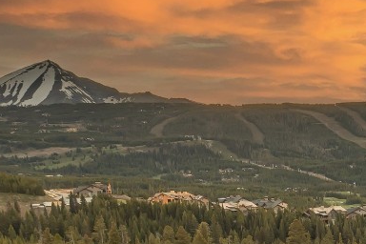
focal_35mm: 84
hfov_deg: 20.8
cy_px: 346
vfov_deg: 15.2
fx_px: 854
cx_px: 540
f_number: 5.6
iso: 100
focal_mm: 10.26
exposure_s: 1/20
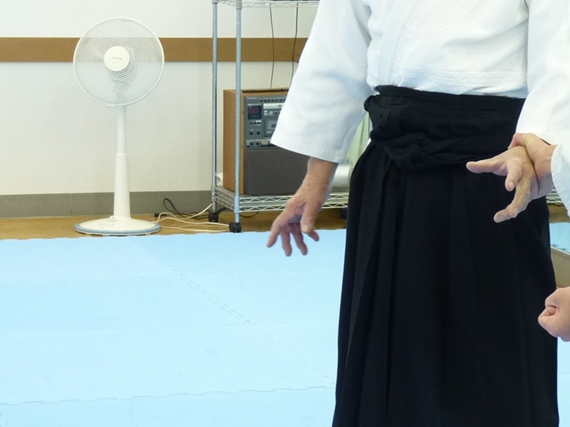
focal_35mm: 146
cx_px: 461
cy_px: 211
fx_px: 2404
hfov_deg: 13.4
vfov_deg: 10.2
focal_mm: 10.4
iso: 200
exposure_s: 1/30
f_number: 3.2
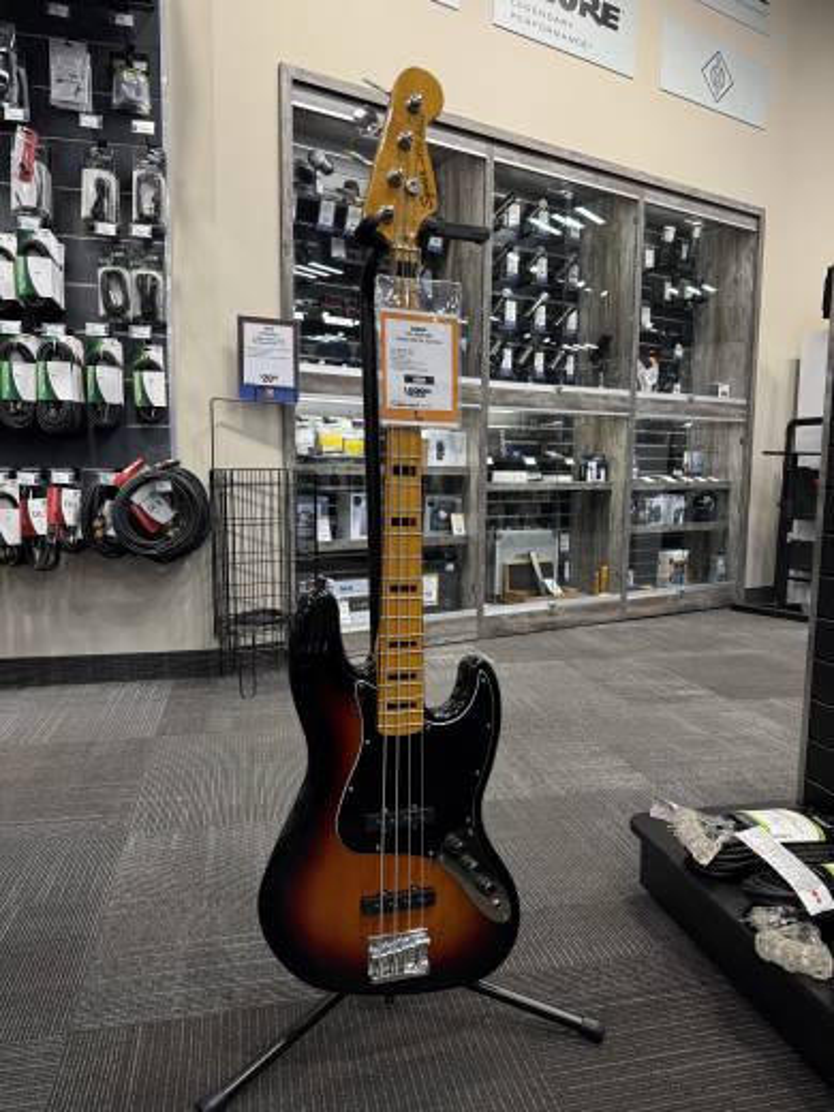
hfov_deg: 56.8
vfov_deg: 71.6
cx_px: 417
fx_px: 771
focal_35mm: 24
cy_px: 556
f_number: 1.78
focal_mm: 6.76
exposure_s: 1/120
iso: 250
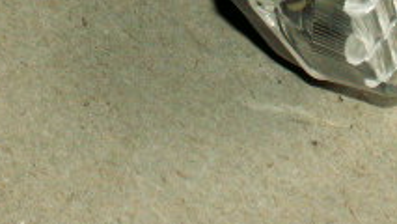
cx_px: 334
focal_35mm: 203
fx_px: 2138
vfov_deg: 5.9
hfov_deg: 10.6
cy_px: -196
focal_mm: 10.28
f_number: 3.2
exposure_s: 1/60
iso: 100
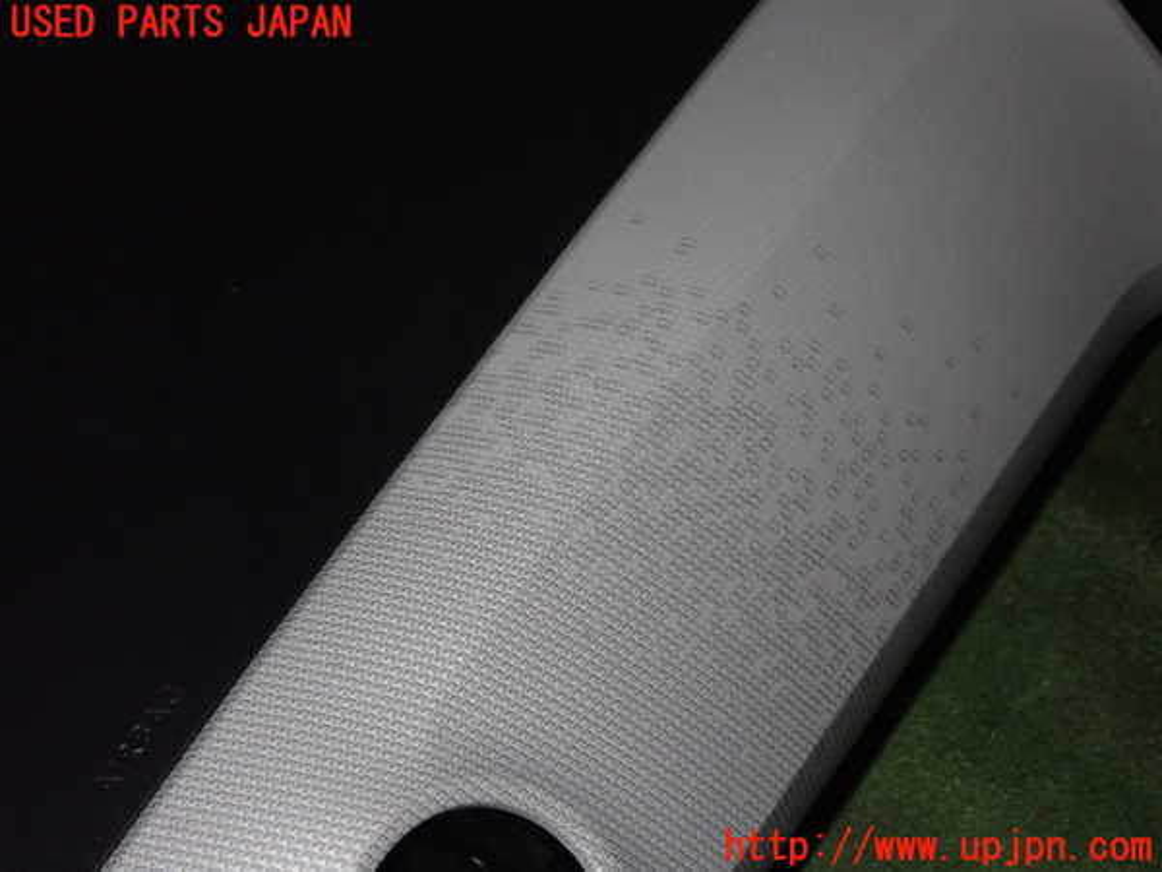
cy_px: 436
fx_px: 2585
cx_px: 581
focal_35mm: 77
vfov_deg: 19.1
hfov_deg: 25.3
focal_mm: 13.65
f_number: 13
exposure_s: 1/80
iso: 800
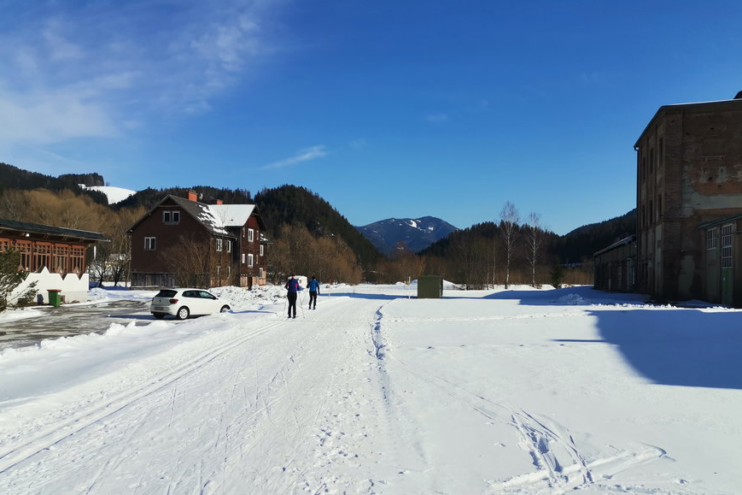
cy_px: 269
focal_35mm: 28
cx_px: 374
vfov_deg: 46.3
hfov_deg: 65.5
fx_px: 577
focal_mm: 4.75
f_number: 1.8
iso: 50
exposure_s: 1/3937
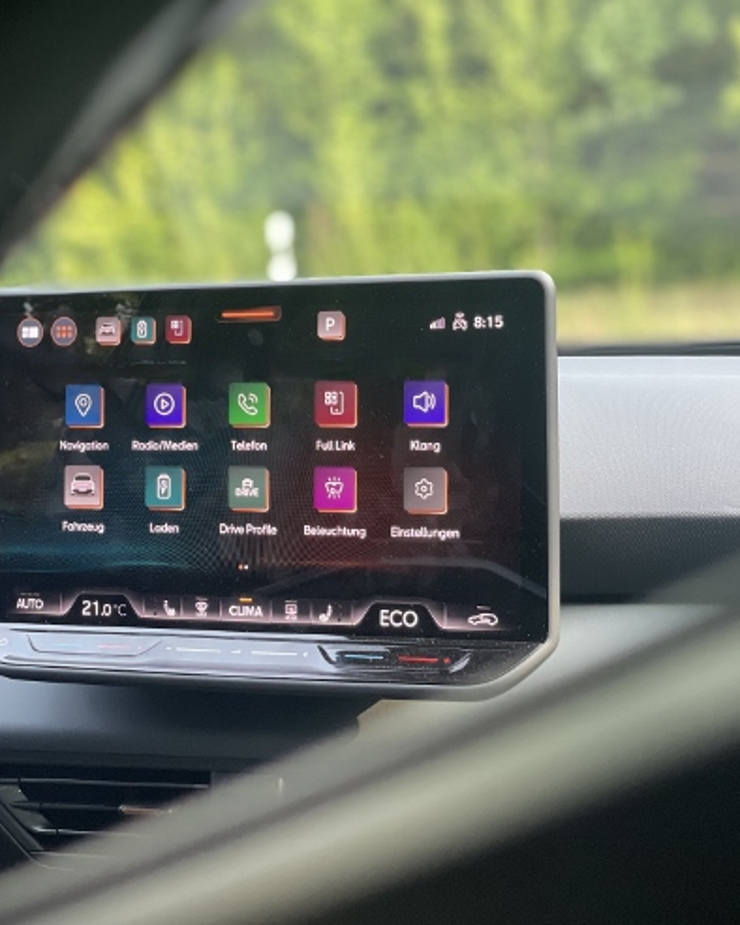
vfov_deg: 27.9
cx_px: 351
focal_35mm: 68
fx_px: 1863
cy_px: 462
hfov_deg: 22.5
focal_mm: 6
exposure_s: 1/122
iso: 200
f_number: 2
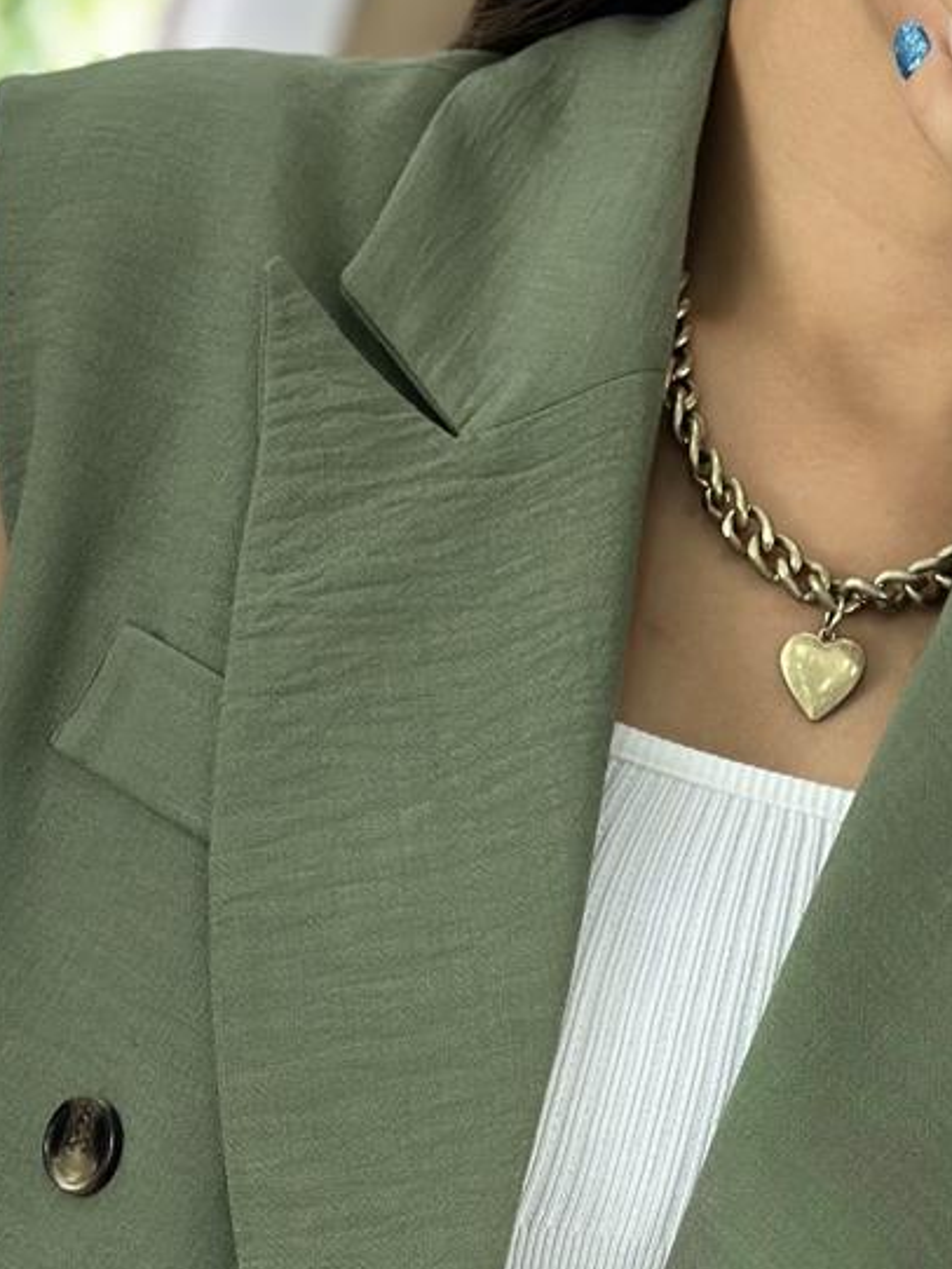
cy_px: 1626
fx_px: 5205
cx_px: 342
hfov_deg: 10.4
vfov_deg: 13.4
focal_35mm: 142
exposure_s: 1/141
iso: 64
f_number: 1.78
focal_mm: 6.86
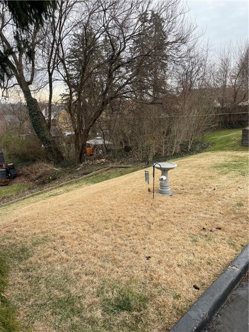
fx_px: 249
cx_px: 124
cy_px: 166
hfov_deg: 53.0
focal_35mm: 26
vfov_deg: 67.3
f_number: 1.6
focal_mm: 4.2
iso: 50
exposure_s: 1/530
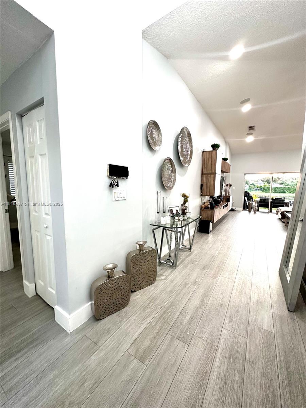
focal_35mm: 14
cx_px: 153
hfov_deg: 85.7
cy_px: 204
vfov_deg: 102.1
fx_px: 165
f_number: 2.2
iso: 160
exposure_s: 1/60
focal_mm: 2.22
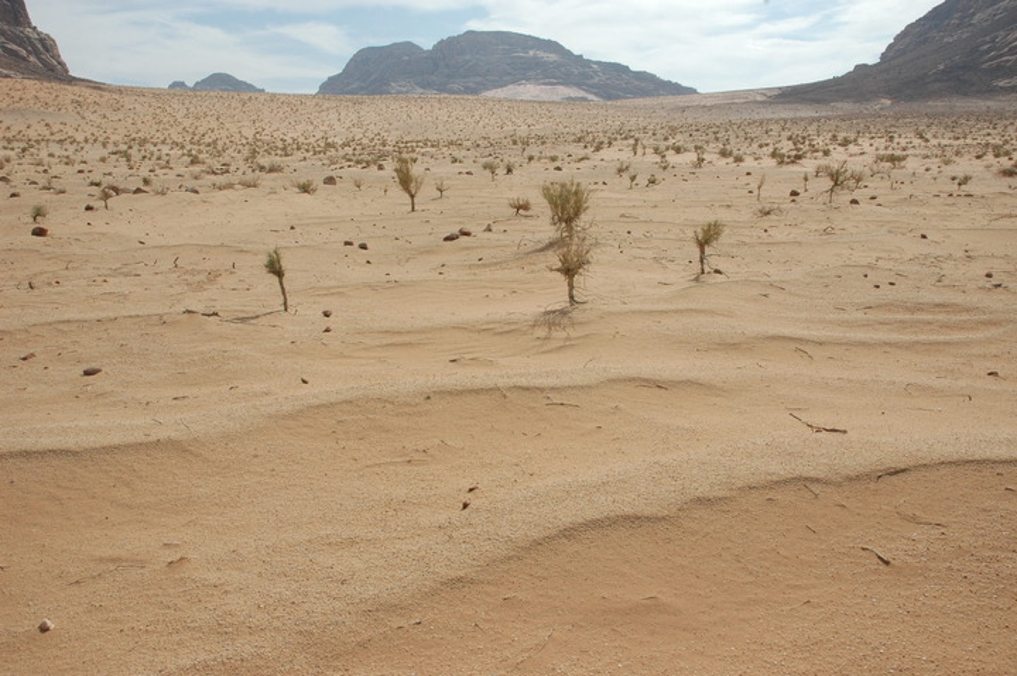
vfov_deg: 47.9
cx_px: 508
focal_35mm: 27
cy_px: 338
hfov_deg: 67.4
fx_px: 762
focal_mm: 18
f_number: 14
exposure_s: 1/800
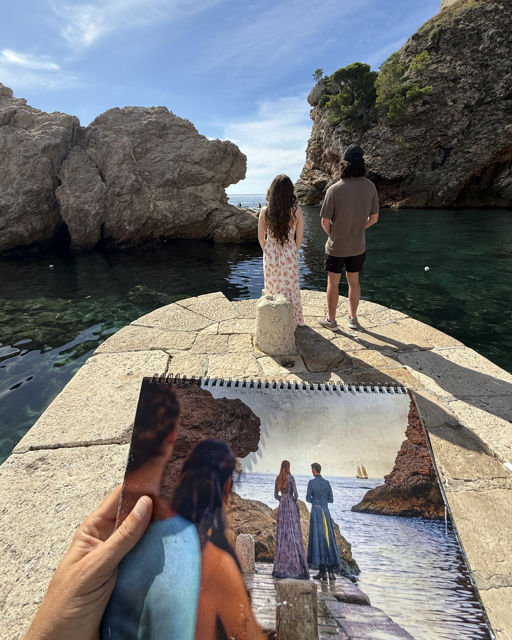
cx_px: 249
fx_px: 284
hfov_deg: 84.0
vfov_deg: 96.6
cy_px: 294
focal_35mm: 15
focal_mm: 2.22
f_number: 2.2
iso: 50
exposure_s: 1/1698
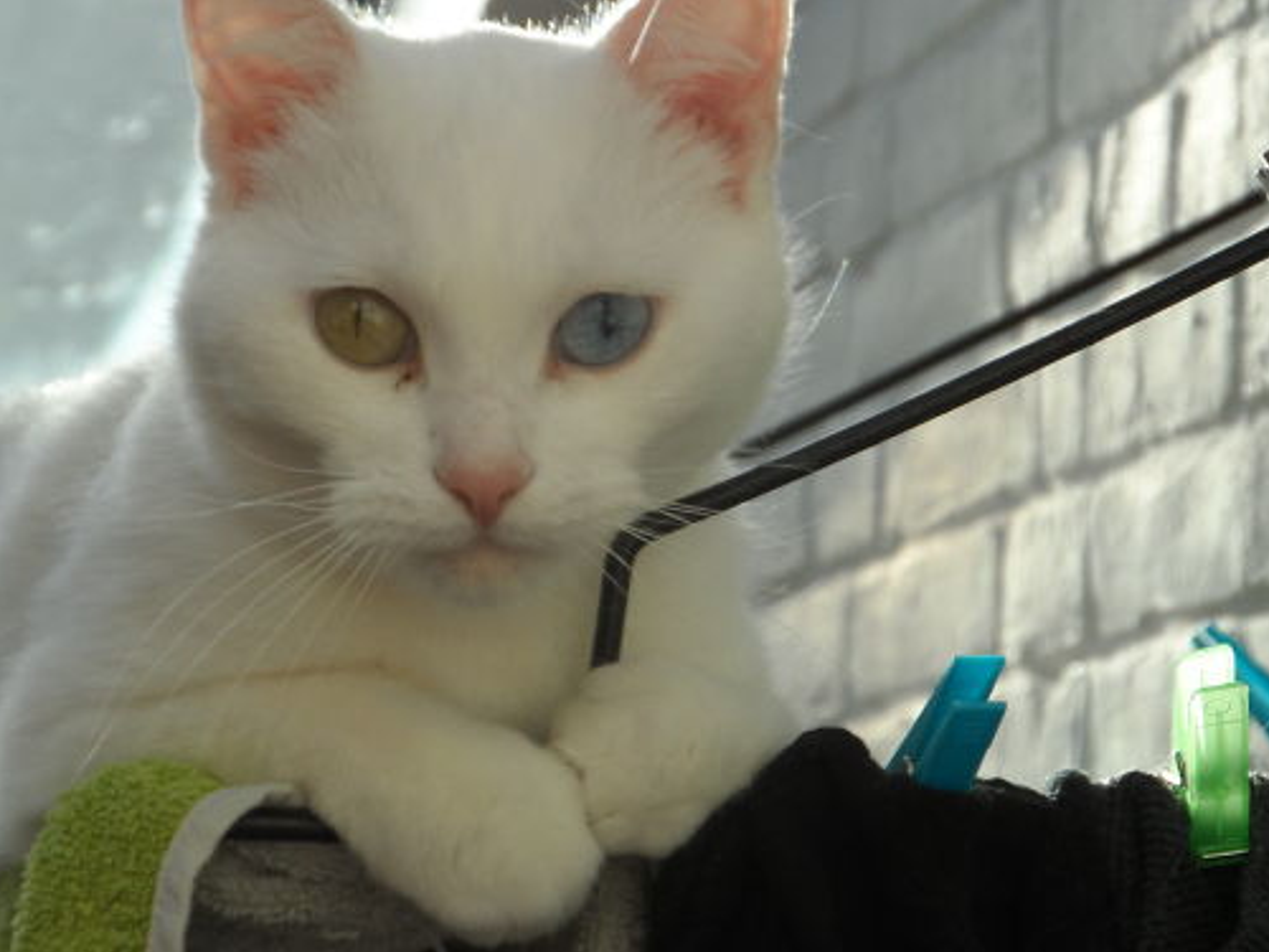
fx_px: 6159
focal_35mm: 168
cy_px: 522
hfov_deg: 11.8
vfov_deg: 8.8
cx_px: 594
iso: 80
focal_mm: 19.5
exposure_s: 1/250
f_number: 4.6
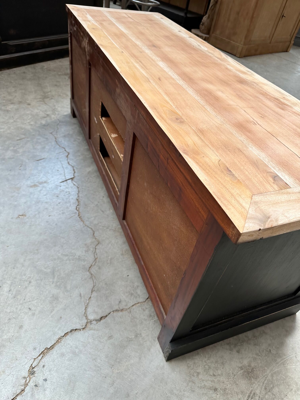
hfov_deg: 56.8
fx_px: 277
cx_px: 150
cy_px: 200
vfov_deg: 71.6
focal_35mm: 24
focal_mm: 6.86
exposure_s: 1/373
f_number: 1.78
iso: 80
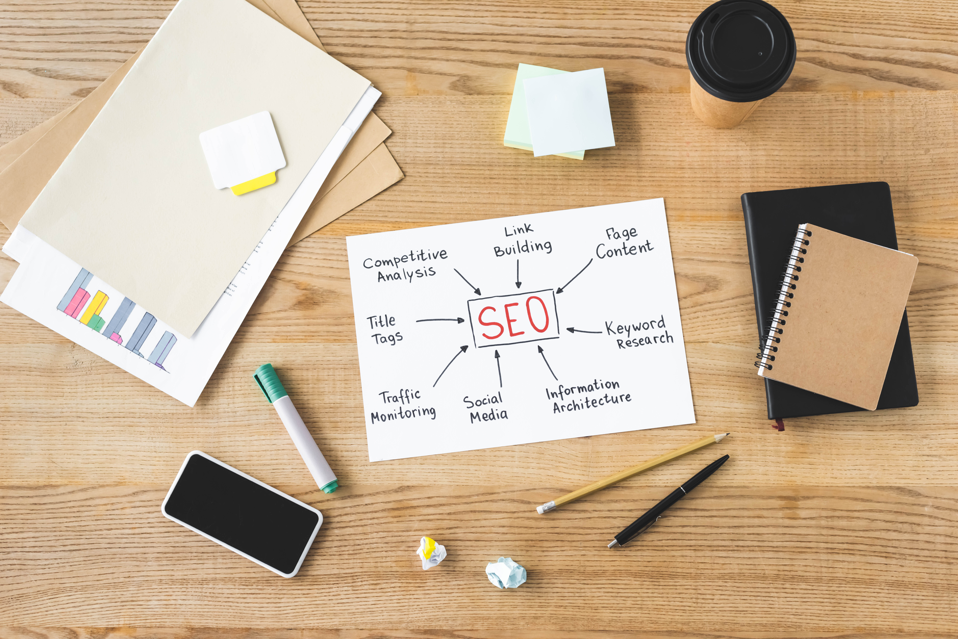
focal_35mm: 50
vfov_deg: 27.0
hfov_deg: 39.6
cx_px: 479
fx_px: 1331
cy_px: 320
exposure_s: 1/200
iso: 500
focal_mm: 50
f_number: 4
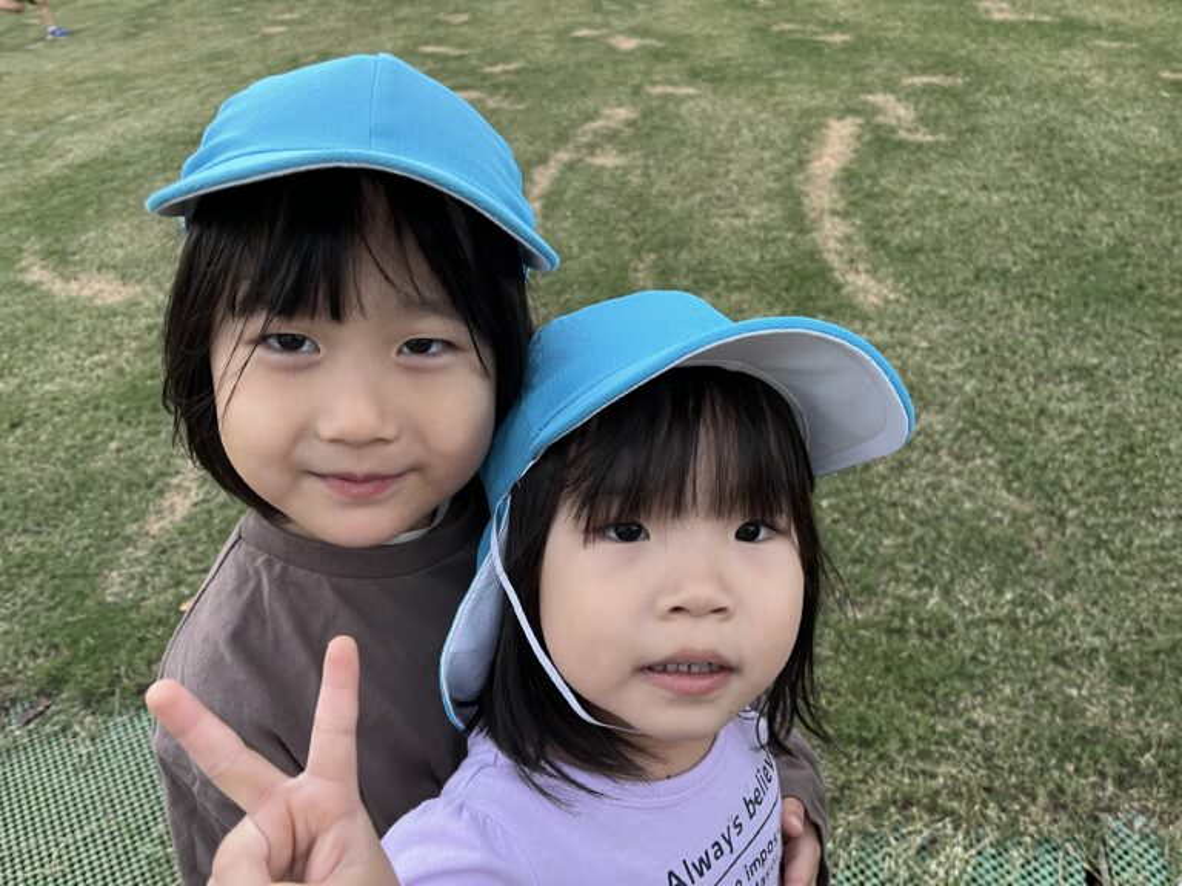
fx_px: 888
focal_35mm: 26
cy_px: 443
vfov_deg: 53.1
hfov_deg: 67.3
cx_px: 591
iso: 160
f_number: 1.6
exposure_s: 1/60
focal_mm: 5.1
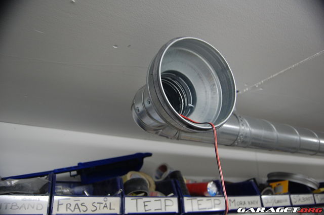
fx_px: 243
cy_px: 108
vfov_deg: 47.7
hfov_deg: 67.5
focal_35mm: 27
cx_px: 162
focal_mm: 18
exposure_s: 1/25
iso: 800
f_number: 3.5
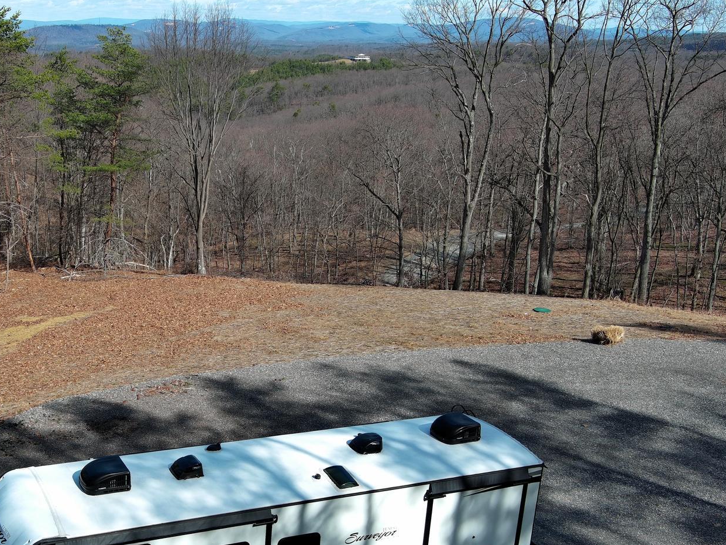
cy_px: 313
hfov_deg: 40.3
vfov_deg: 31.5
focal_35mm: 46
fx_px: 965
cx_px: 198
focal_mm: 10.57
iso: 100
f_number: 2.8
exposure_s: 1/1052
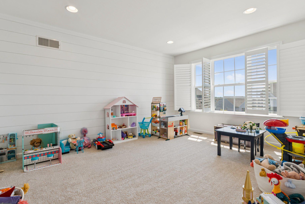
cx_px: 146
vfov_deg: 67.4
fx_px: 152
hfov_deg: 90.0
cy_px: 101
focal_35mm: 18
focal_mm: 16
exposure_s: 1/60
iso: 200
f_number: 7.1
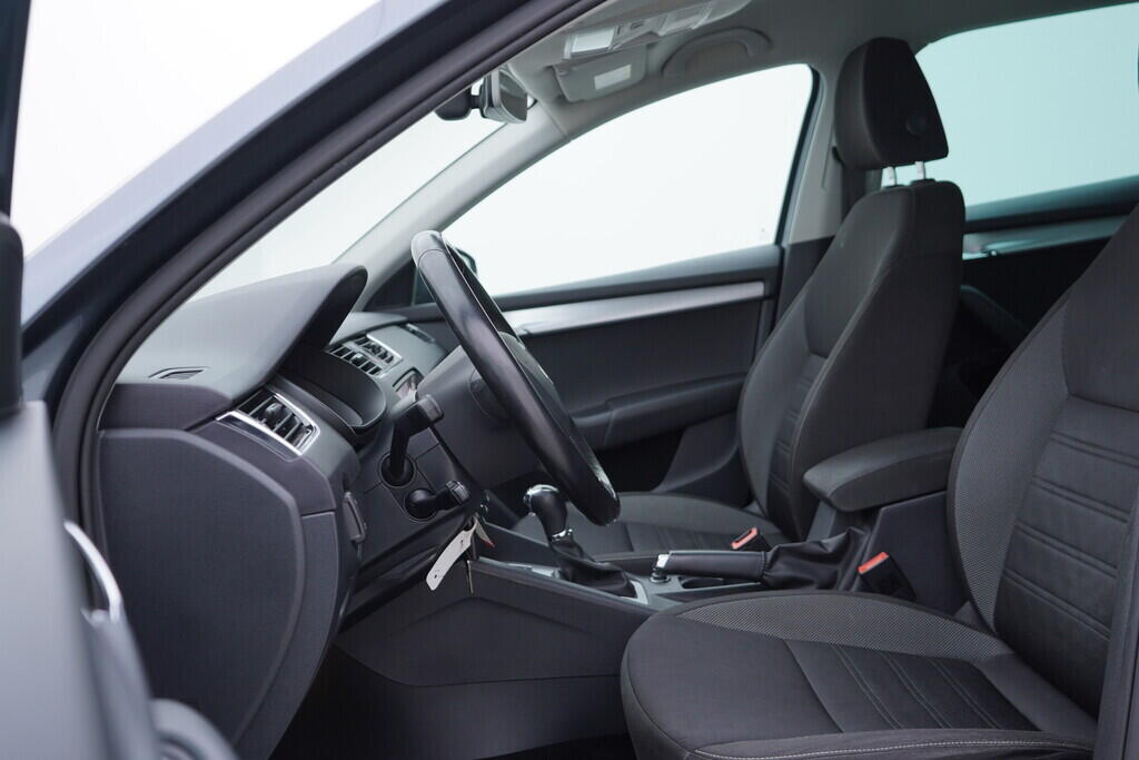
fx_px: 1139
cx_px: 570
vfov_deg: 36.9
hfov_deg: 53.1
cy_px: 380
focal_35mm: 36
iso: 125
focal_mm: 24
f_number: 3.2
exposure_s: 1/50
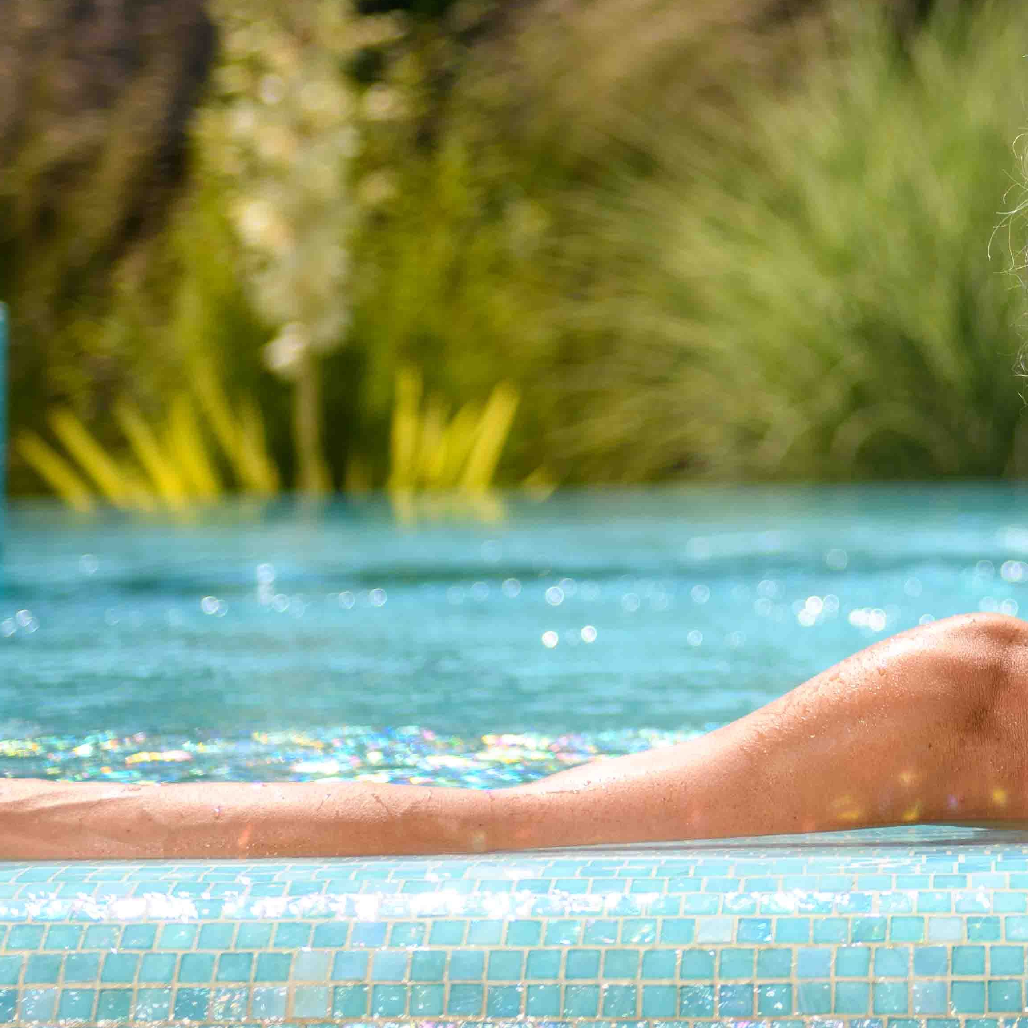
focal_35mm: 170
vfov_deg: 10.2
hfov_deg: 10.1
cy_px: 76
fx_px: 5712
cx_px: 1221
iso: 100
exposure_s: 1/2000
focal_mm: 56
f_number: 2.8
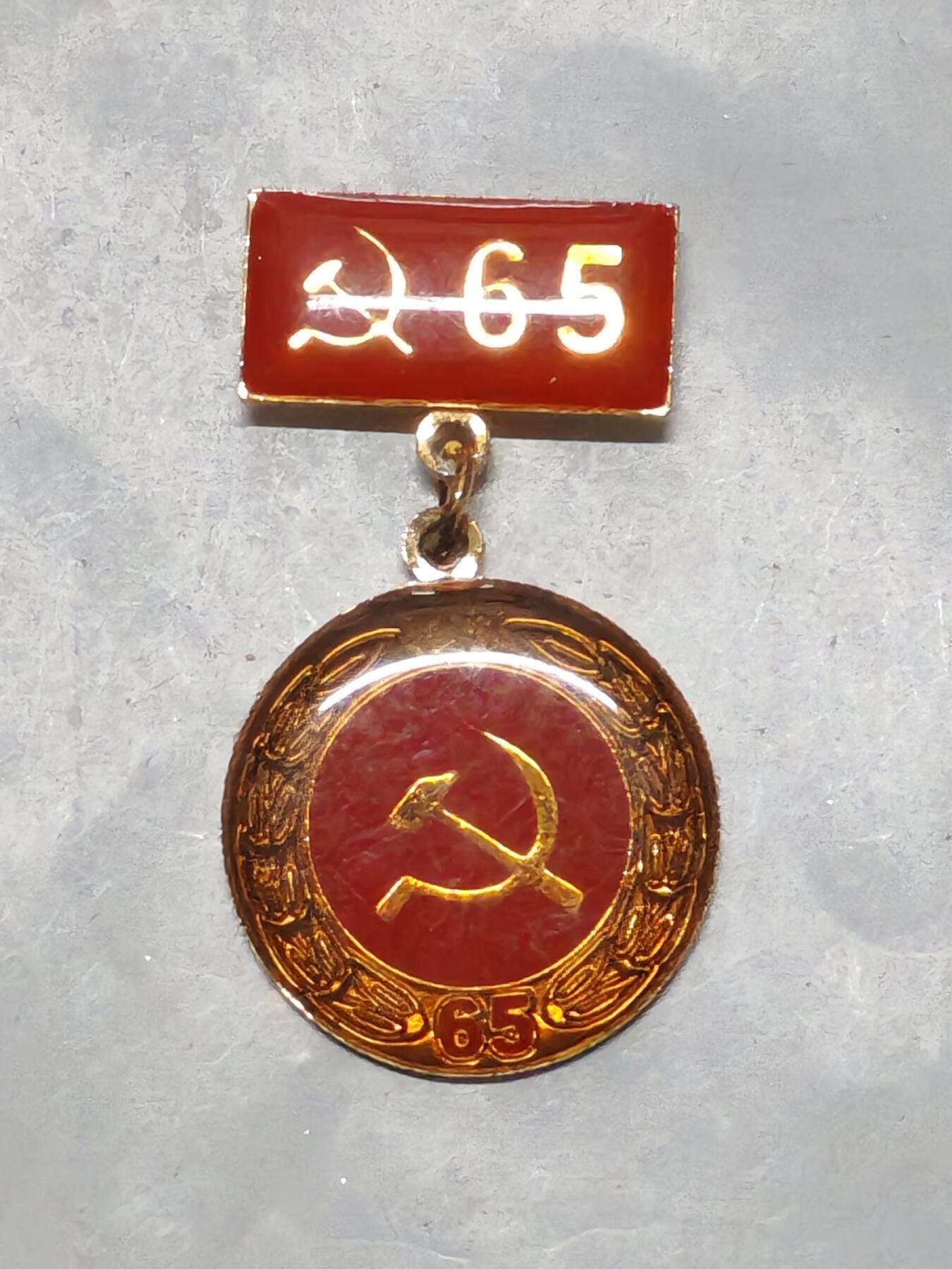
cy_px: 634
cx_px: 476
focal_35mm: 163
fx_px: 5977
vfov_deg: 12.1
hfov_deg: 9.1
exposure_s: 1/50
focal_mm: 5.52
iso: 800
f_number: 1.95
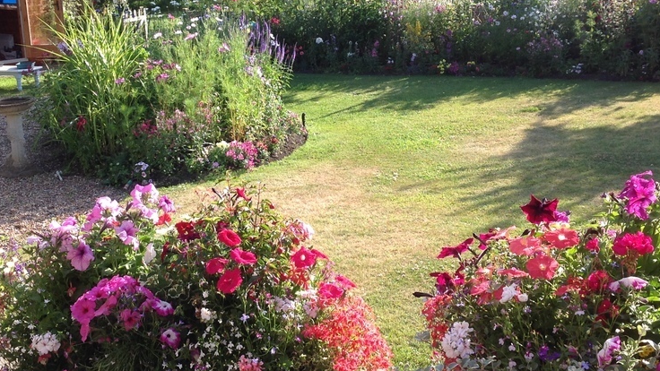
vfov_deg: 22.6
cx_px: 270
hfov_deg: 39.0
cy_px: 141
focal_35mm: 53
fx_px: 928
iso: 50
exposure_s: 1/438
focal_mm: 4.28
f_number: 2.4
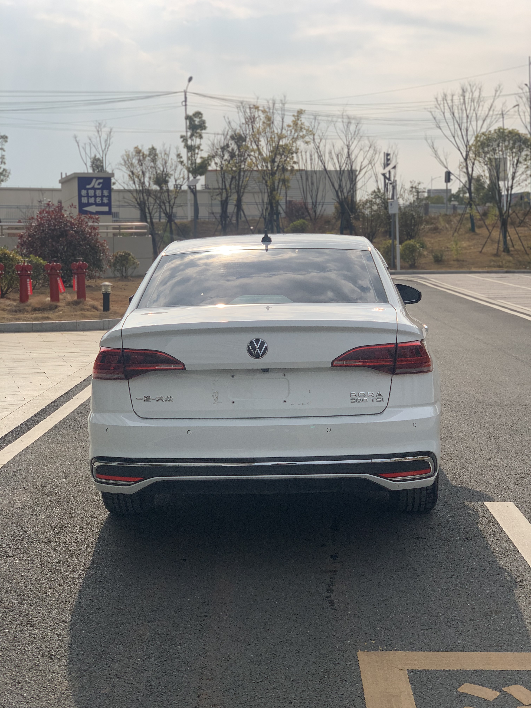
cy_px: 354
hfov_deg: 28.0
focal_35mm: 52
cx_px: 266
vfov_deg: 36.8
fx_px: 1064
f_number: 2.4
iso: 16
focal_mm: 6
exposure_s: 1/2083
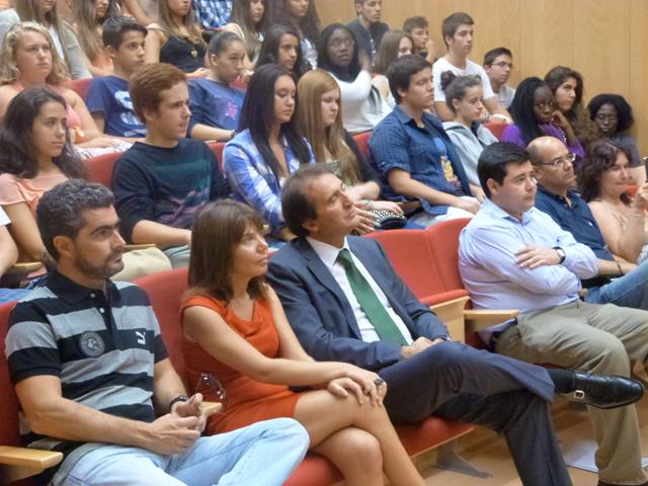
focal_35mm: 57
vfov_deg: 25.7
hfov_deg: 33.8
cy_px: 243
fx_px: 1067
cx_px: 324
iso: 800
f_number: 3.2
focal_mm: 10.2
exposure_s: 1/8
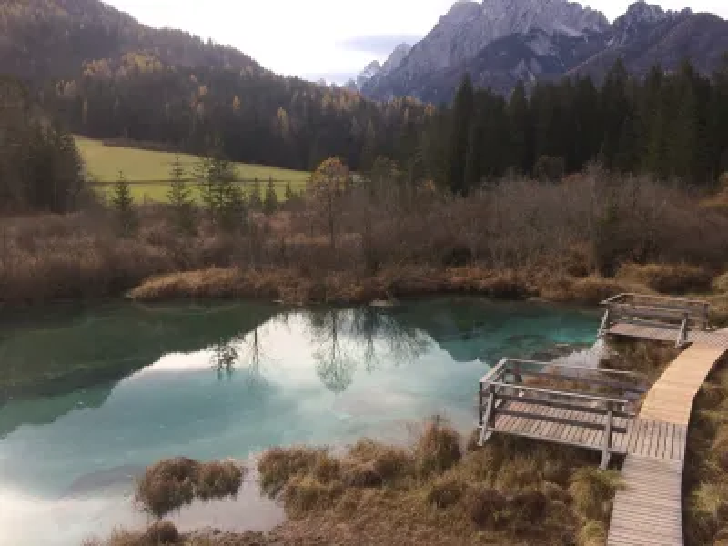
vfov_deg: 48.2
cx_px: 364
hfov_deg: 61.7
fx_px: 610
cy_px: 273
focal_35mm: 29
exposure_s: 1/774
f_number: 2.2
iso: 32
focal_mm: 4.15
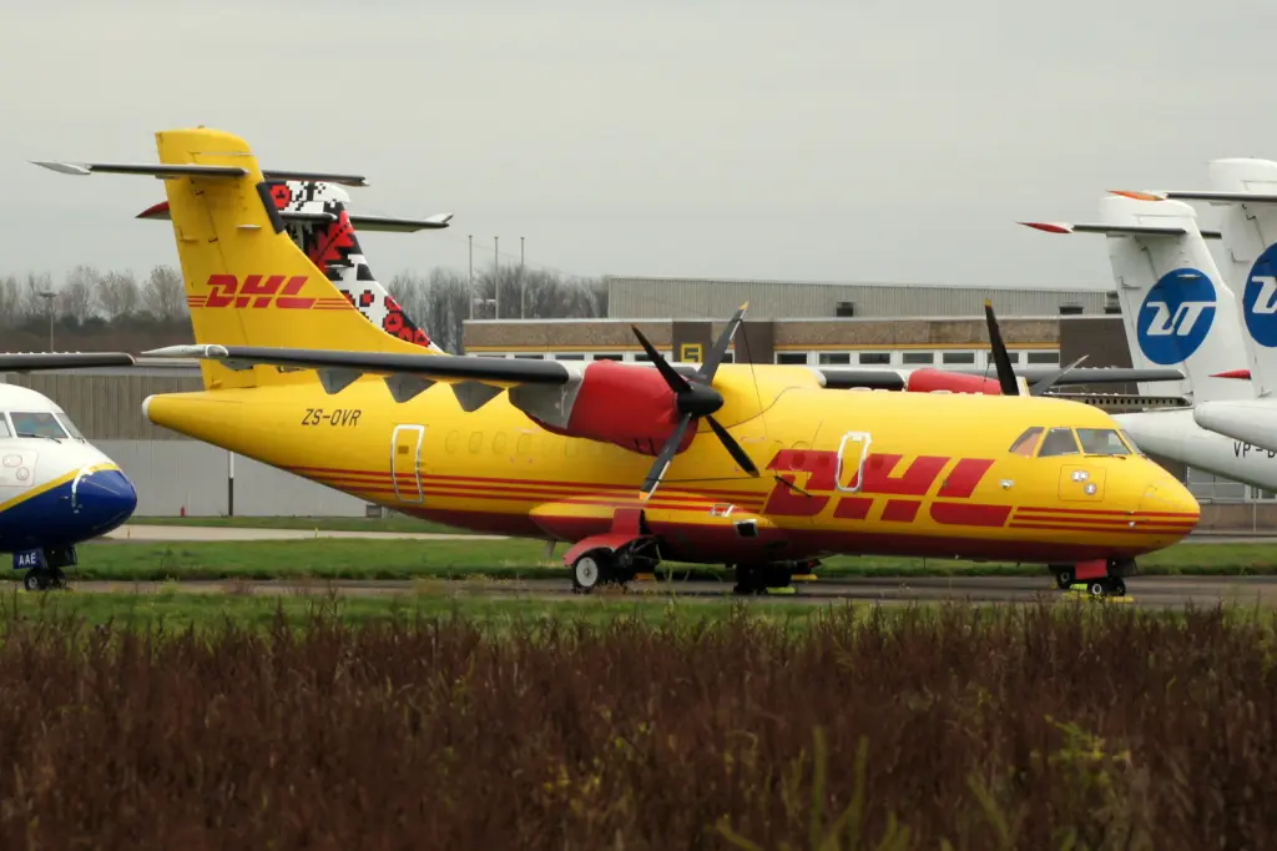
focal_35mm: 195
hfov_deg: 10.6
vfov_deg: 7.0
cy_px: 426
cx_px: 638
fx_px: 6914
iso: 640
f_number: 4.5
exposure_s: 1/200
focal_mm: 130
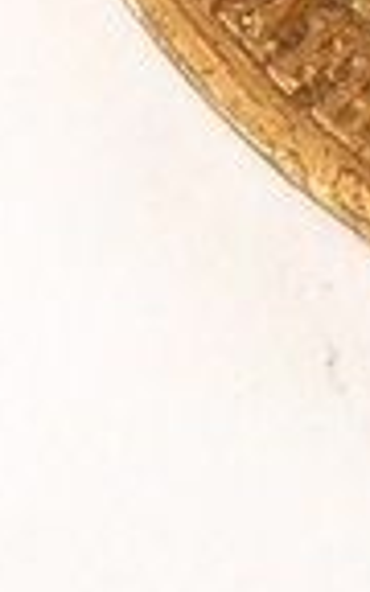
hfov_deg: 4.8
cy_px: -724
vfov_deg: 7.7
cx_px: 1172
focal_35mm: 257
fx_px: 4146
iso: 100
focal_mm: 6.3
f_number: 4.5
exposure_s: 1/30
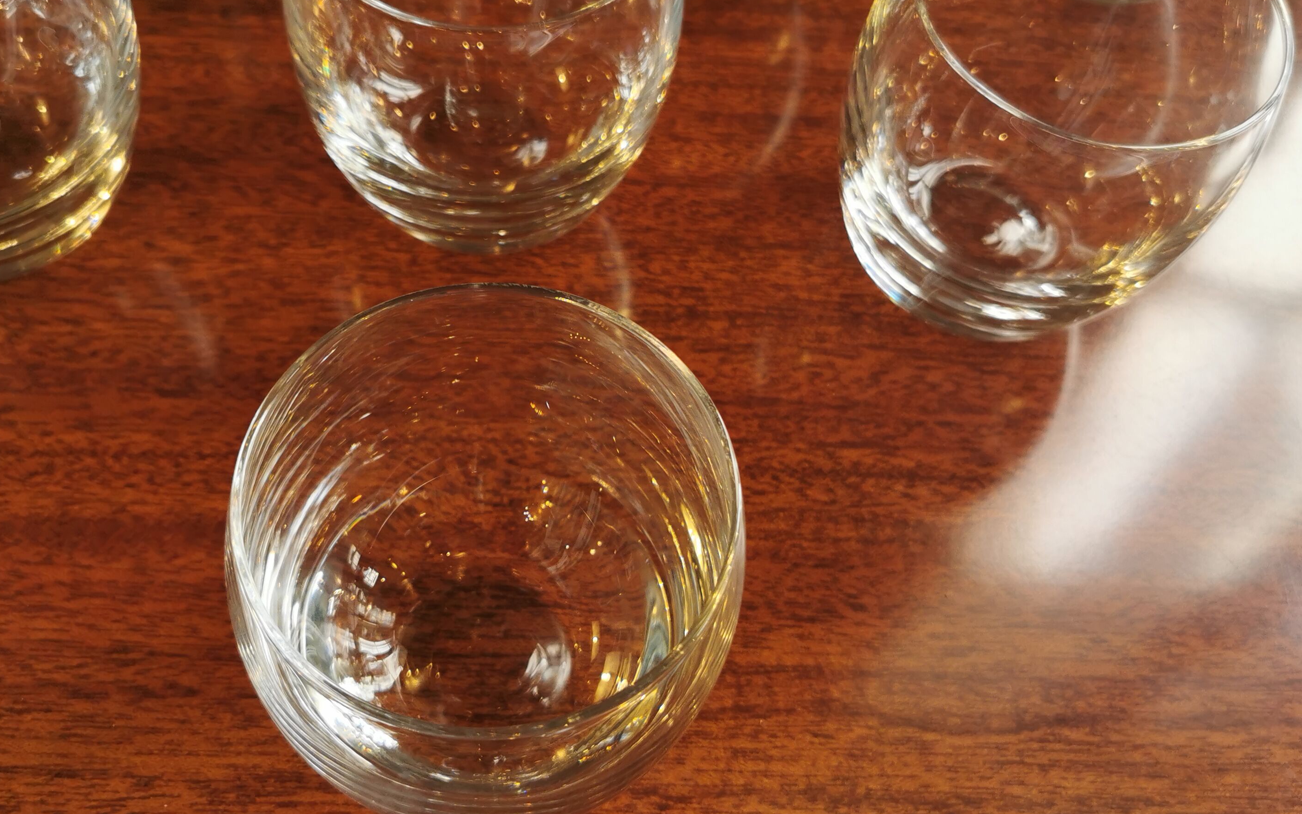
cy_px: 403
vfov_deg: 34.4
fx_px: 1313
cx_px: 595
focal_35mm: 37
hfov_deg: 52.7
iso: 64
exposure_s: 1/100
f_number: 1.6
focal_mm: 5.56
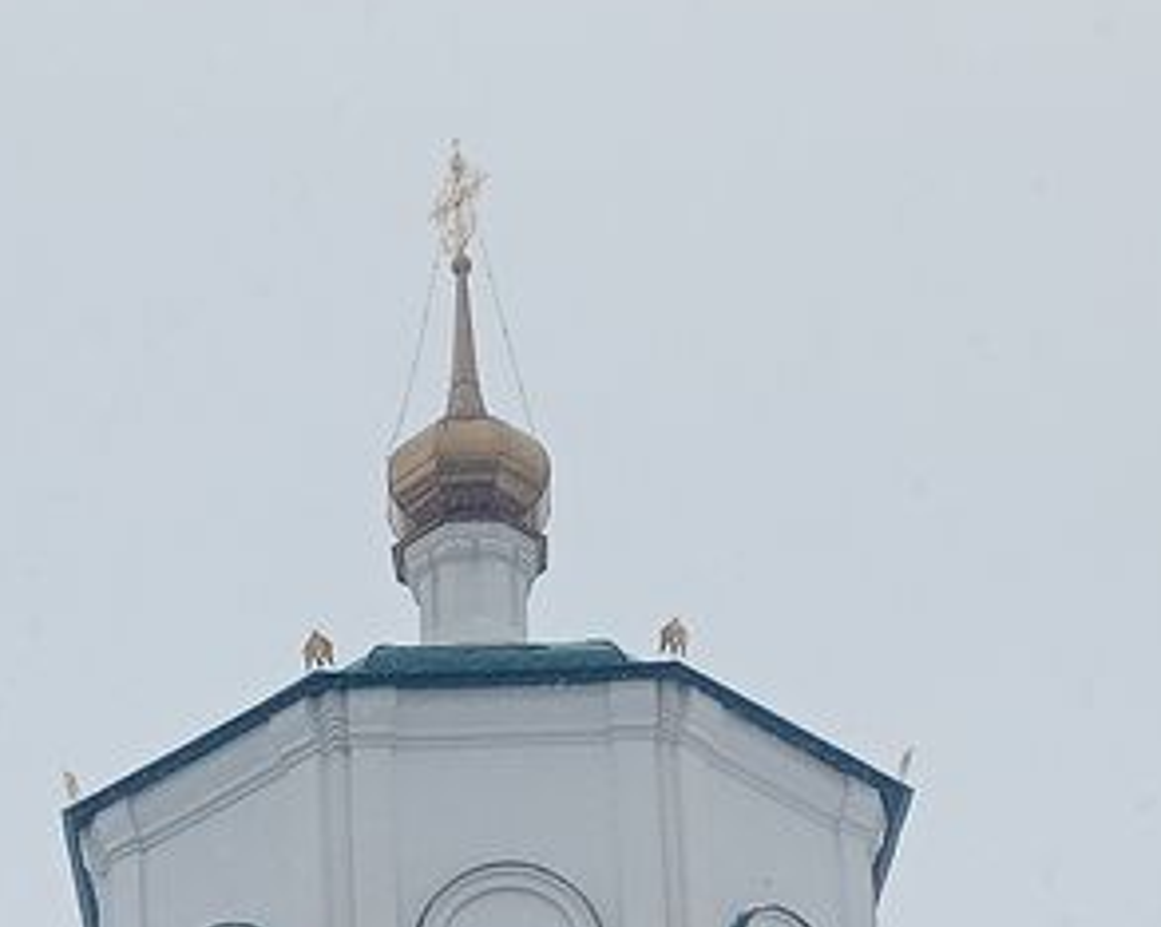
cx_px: 301
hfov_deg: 17.1
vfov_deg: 12.9
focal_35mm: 112
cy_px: 1478
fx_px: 3846
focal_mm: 4.69
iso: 112
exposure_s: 1/1239
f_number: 1.8
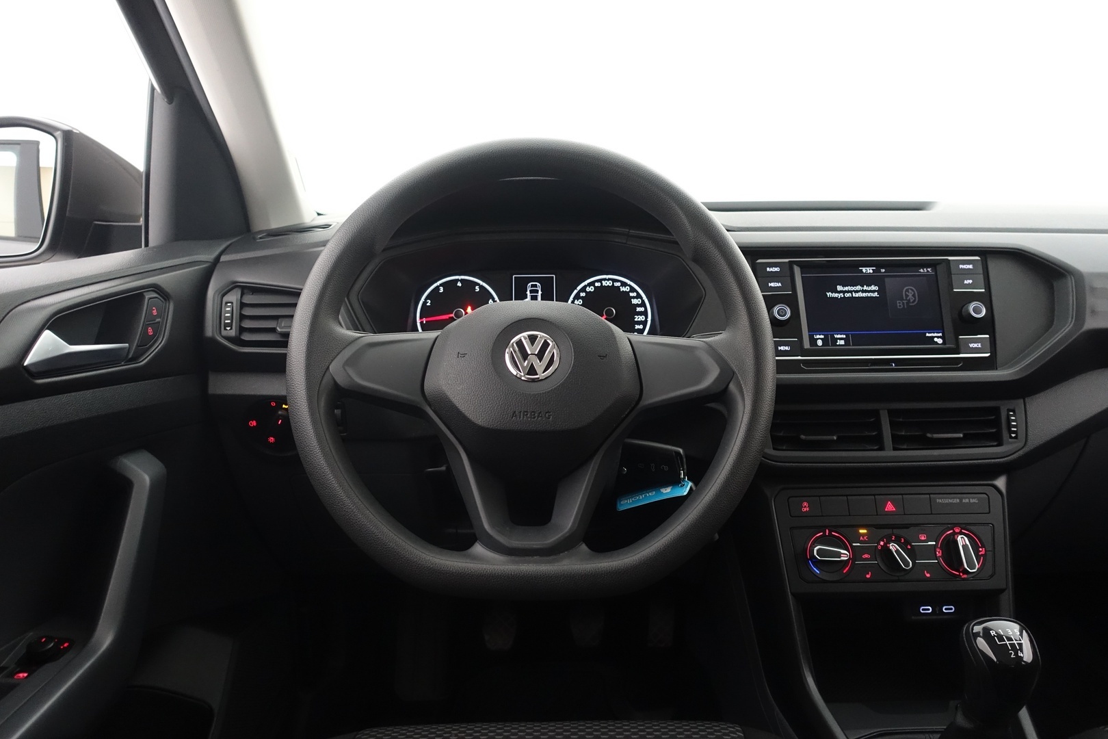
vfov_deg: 53.1
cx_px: 554
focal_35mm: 24
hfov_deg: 73.7
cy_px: 370
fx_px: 739
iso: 1000
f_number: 2.5
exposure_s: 1/30
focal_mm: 8.8
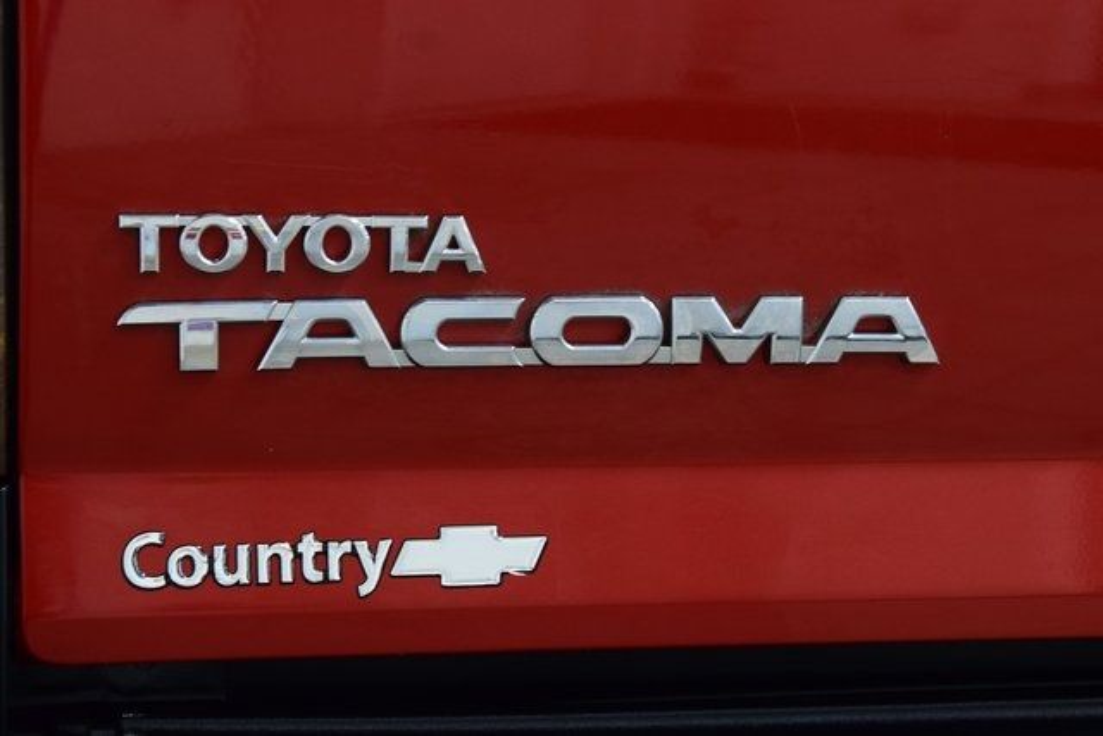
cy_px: 368
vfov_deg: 14.0
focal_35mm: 98
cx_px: 552
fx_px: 2988
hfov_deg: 20.9
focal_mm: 65
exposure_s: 1/30
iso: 1600
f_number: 6.3
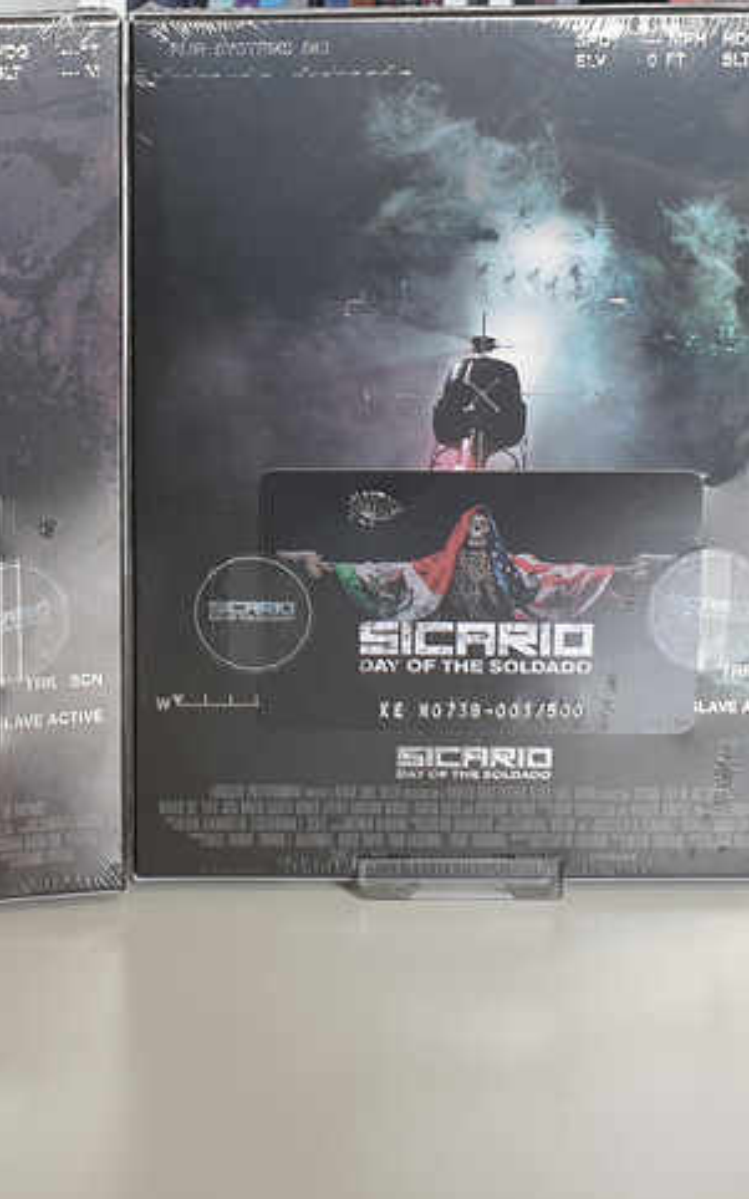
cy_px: 296
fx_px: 1993
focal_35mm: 61
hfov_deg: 20.8
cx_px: 71
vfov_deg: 32.8
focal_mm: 4.3
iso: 50
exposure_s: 1/50
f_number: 2.4
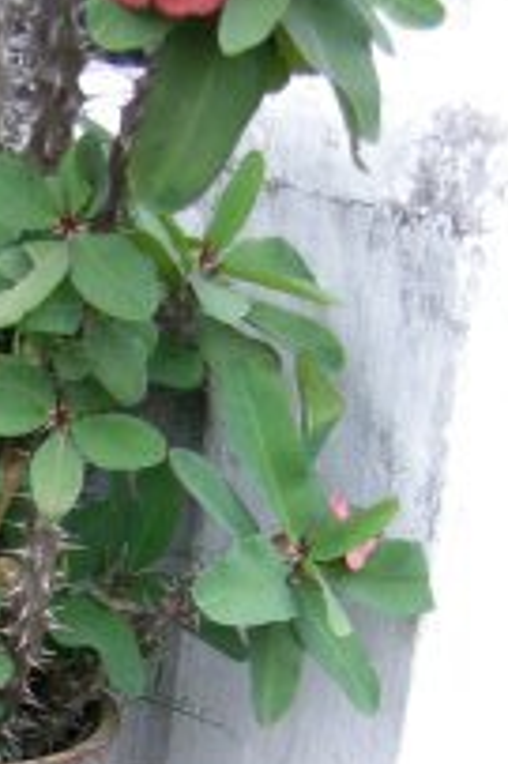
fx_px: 2502
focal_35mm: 118
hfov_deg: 11.1
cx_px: -252
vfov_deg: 16.9
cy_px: 813
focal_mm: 7.5
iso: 161
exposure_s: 1/13
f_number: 2.7
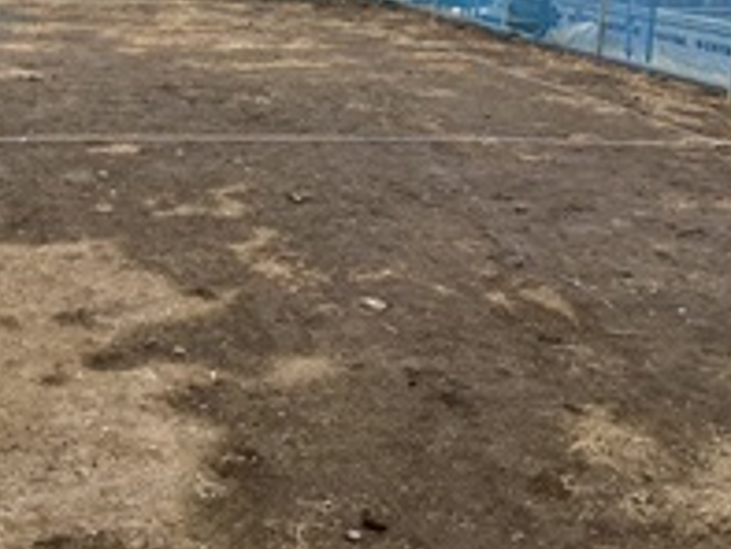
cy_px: -2
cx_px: 148
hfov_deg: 30.9
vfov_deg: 23.1
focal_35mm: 61
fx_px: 1289
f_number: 1.78
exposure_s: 1/1770
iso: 80
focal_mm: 6.76
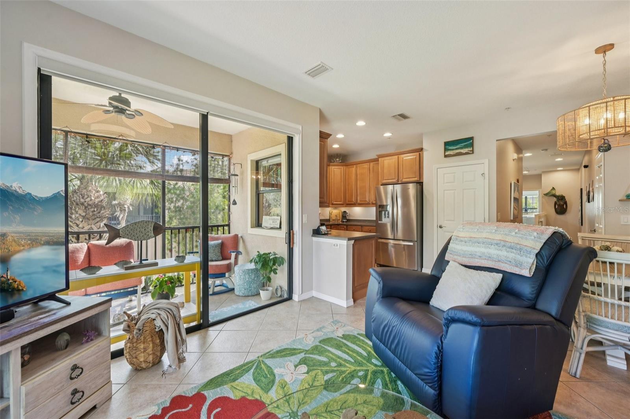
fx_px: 245
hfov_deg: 104.3
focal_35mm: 14
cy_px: 210
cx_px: 315
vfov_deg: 81.2
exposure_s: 1/30
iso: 400
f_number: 8
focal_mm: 14
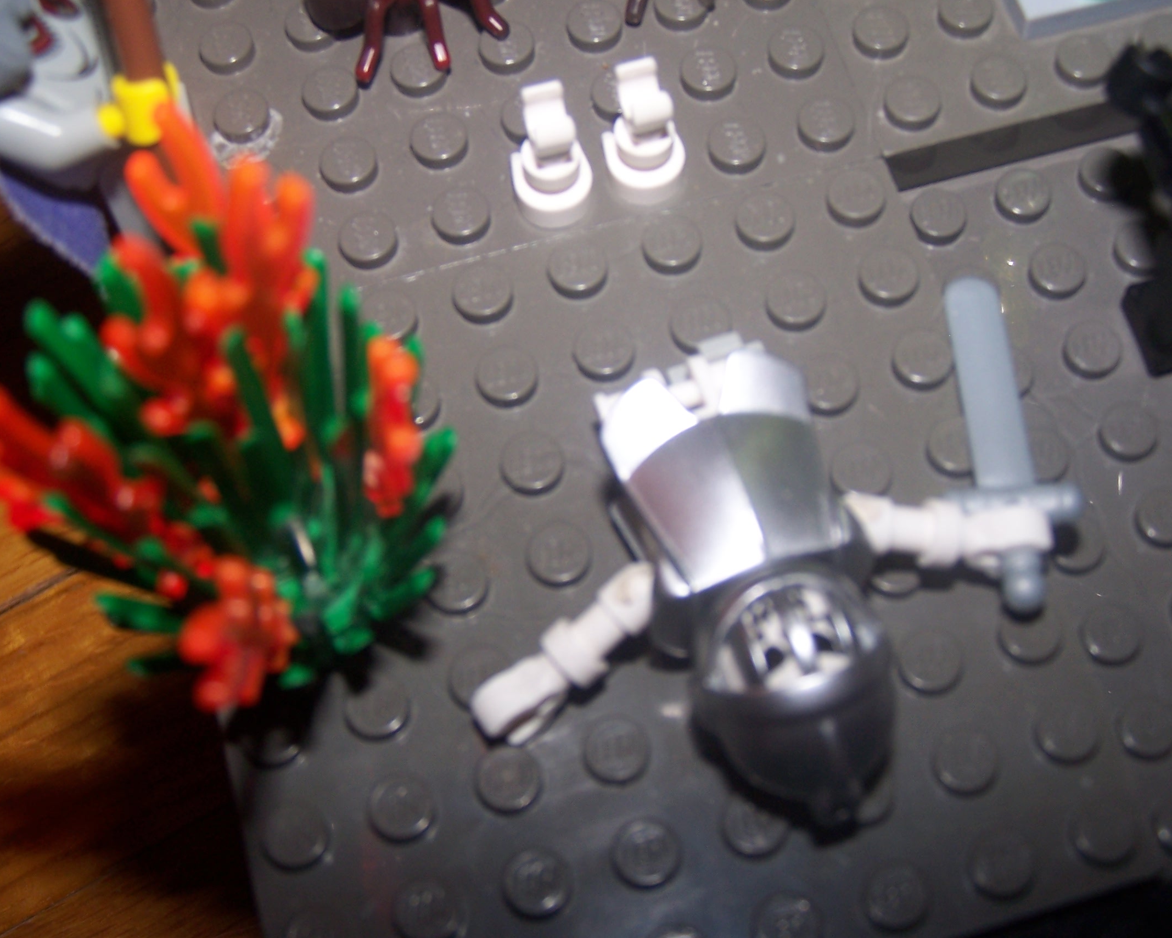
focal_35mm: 59
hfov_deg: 32.0
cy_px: 472
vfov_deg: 25.8
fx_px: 2047
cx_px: 555
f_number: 3.2
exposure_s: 1/60
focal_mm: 9.3
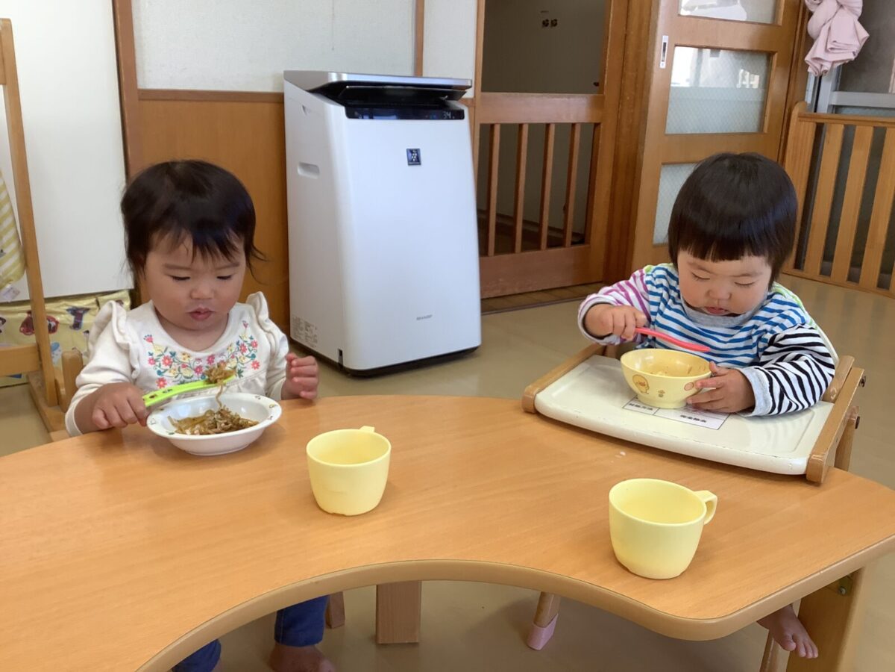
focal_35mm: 31
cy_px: 336
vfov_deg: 45.4
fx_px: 802
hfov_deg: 58.4
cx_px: 448
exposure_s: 1/60
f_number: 2.4
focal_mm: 3.3
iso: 64
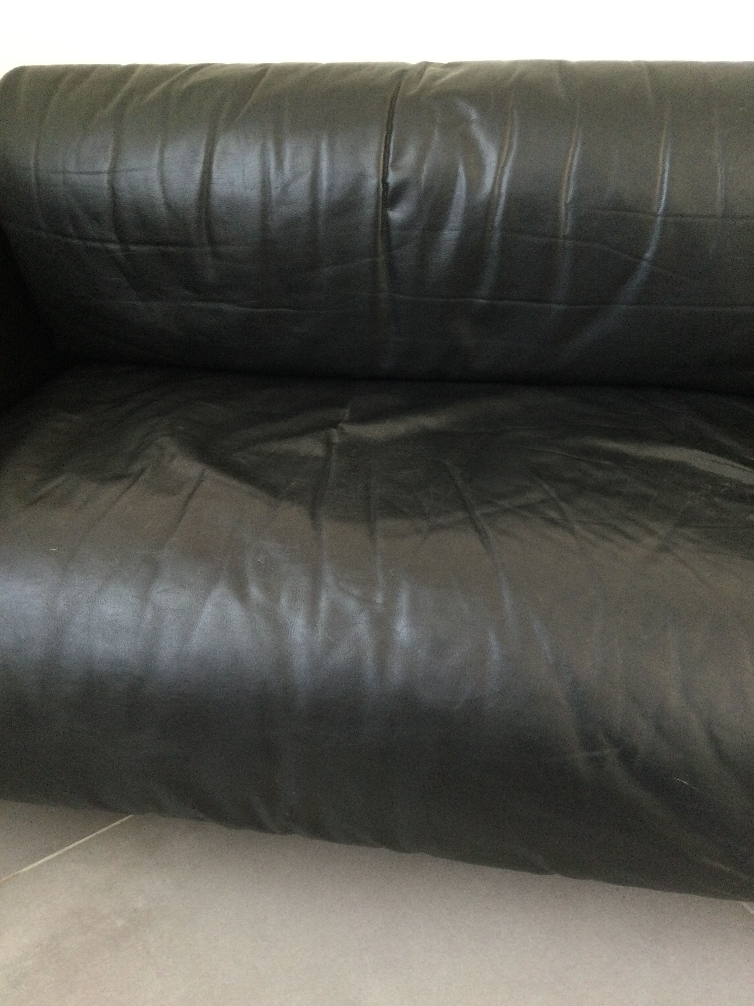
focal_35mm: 31
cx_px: 377
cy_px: 503
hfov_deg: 45.4
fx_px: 900
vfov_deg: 58.4
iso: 200
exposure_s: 1/20
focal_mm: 3.3
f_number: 2.4
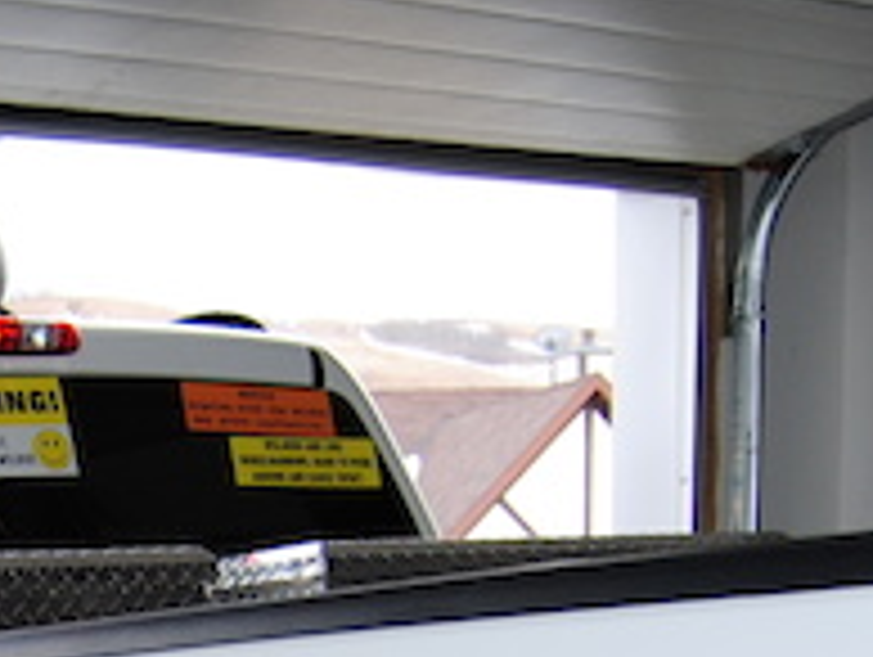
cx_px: -338
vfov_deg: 12.7
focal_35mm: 107
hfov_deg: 17.0
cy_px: 1156
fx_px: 2702
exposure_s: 1/200
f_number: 3.5
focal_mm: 18
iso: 140
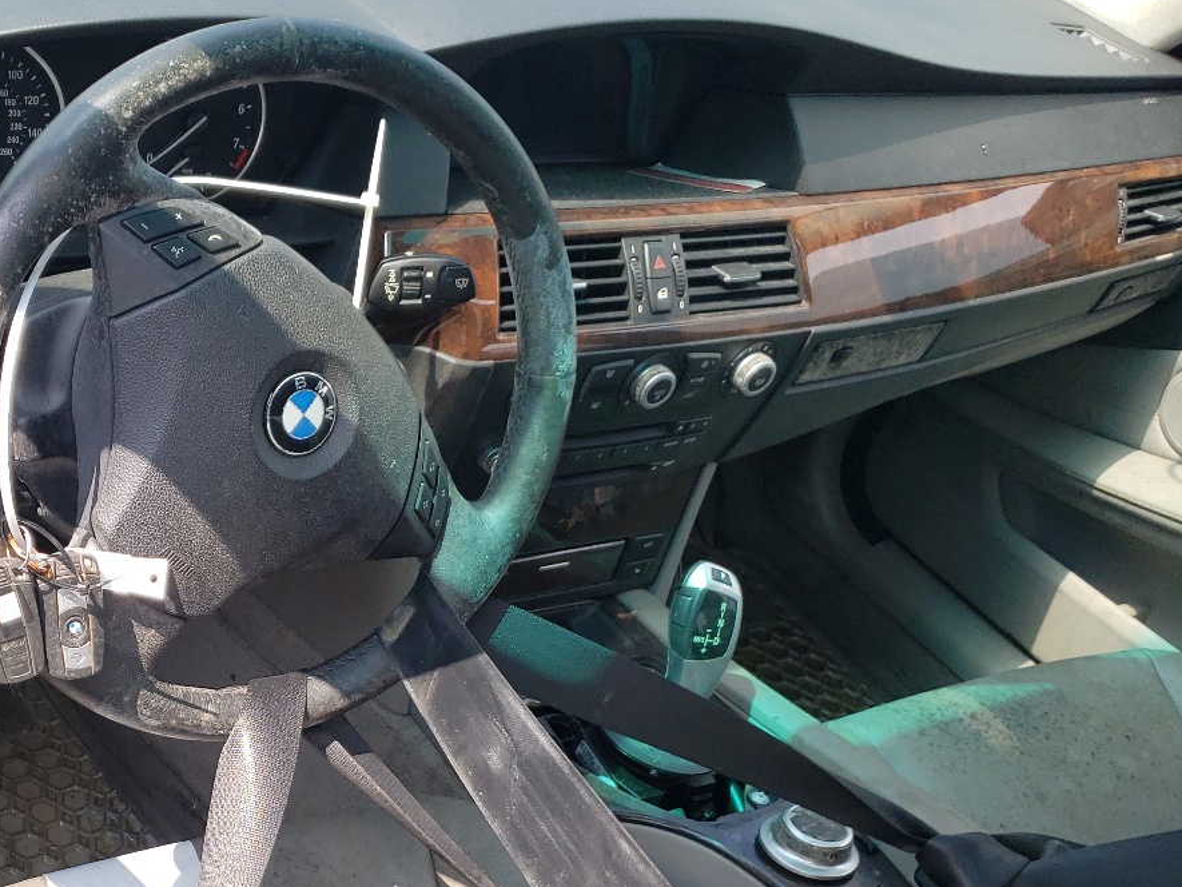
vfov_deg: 29.9
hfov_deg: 38.2
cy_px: 755
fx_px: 1605
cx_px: 167
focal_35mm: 47
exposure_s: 1/667
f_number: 1.5
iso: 50
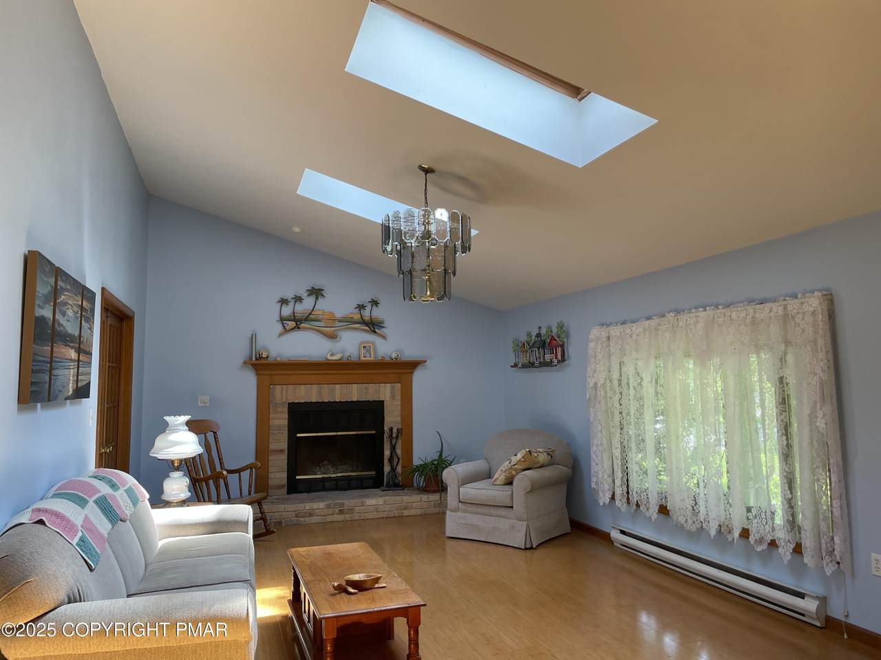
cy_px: 330
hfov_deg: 67.3
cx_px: 440
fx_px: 662
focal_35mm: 26
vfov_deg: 53.1
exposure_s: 1/120
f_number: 1.6
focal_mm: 4.2
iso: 80
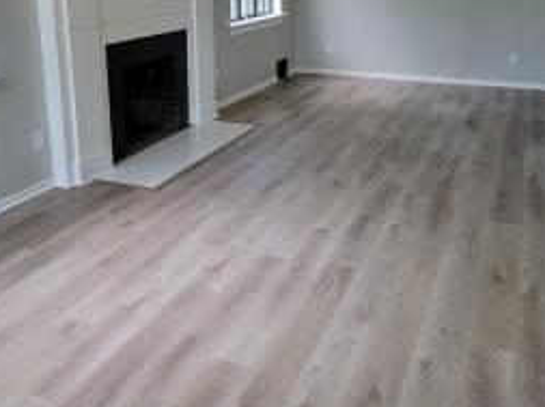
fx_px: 597
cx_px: 282
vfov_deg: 36.7
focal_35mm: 38
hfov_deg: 49.0
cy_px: 99
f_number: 1.8
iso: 100
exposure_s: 1/120
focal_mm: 6.7
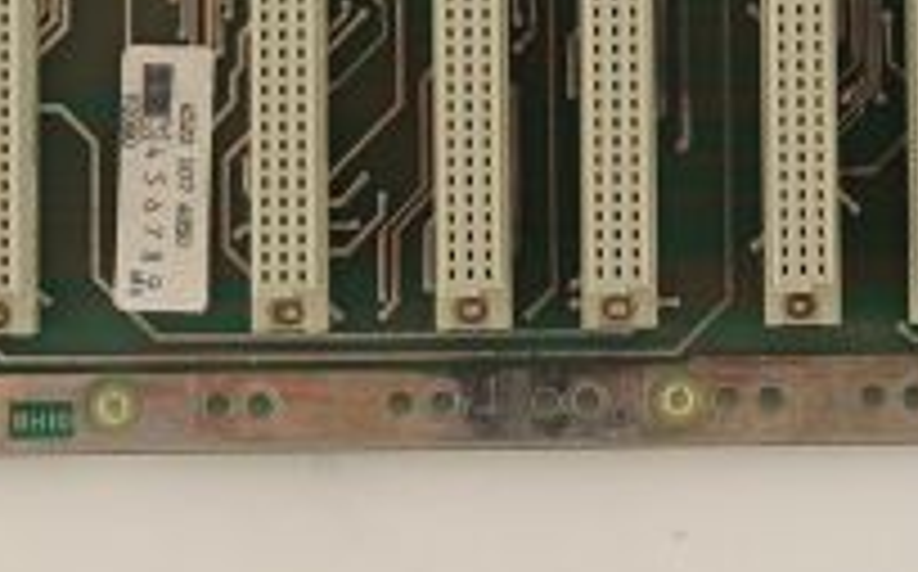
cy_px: -263
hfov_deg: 13.9
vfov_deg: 8.5
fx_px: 3749
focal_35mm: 150
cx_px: 742
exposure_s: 1/125
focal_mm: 50
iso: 1600
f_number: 13
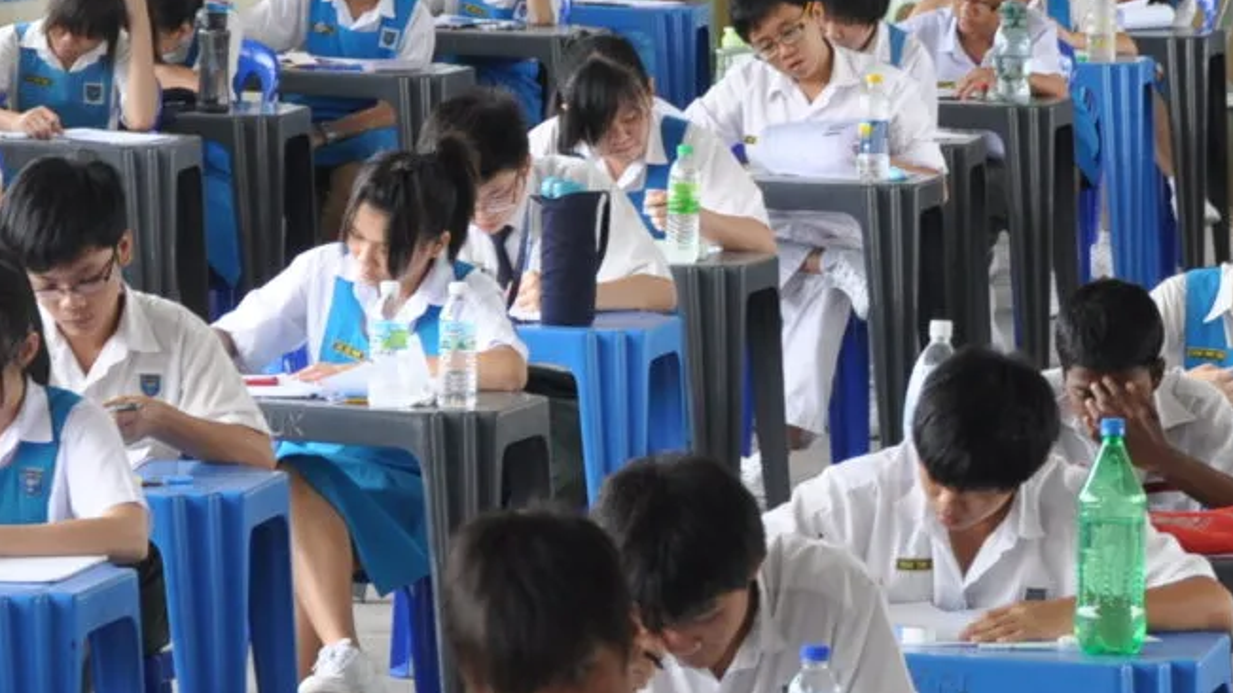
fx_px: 9055
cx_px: 644
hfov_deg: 7.8
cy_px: 474
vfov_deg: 4.4
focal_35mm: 277
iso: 400
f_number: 7.1
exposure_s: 1/50
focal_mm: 58
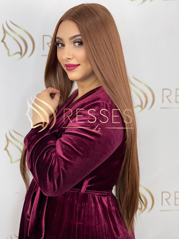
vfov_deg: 30.3
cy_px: 120
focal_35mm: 64
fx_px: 441
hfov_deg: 22.9
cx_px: 90
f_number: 2.2
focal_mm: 7.5
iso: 200
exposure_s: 1/100
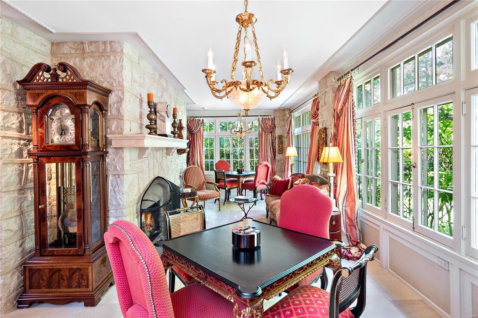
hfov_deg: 84.0
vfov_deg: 61.9
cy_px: 159
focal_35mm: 20
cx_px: 239
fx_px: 265
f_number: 7.1
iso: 400
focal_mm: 10
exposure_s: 1/2.5
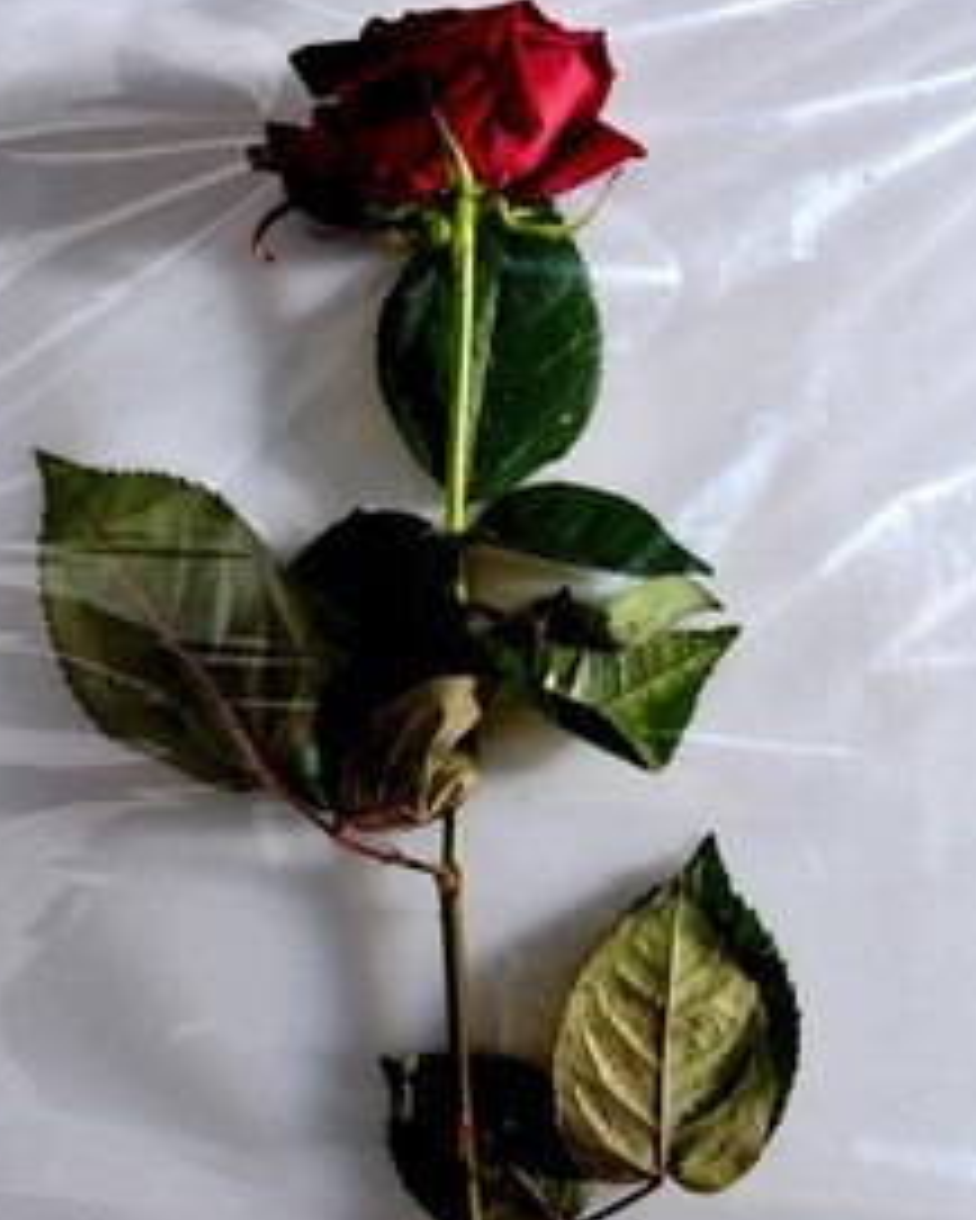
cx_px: 439
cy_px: 558
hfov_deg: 38.2
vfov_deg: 46.8
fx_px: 1407
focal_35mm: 39
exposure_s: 1/20
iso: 100
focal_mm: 29
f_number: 10
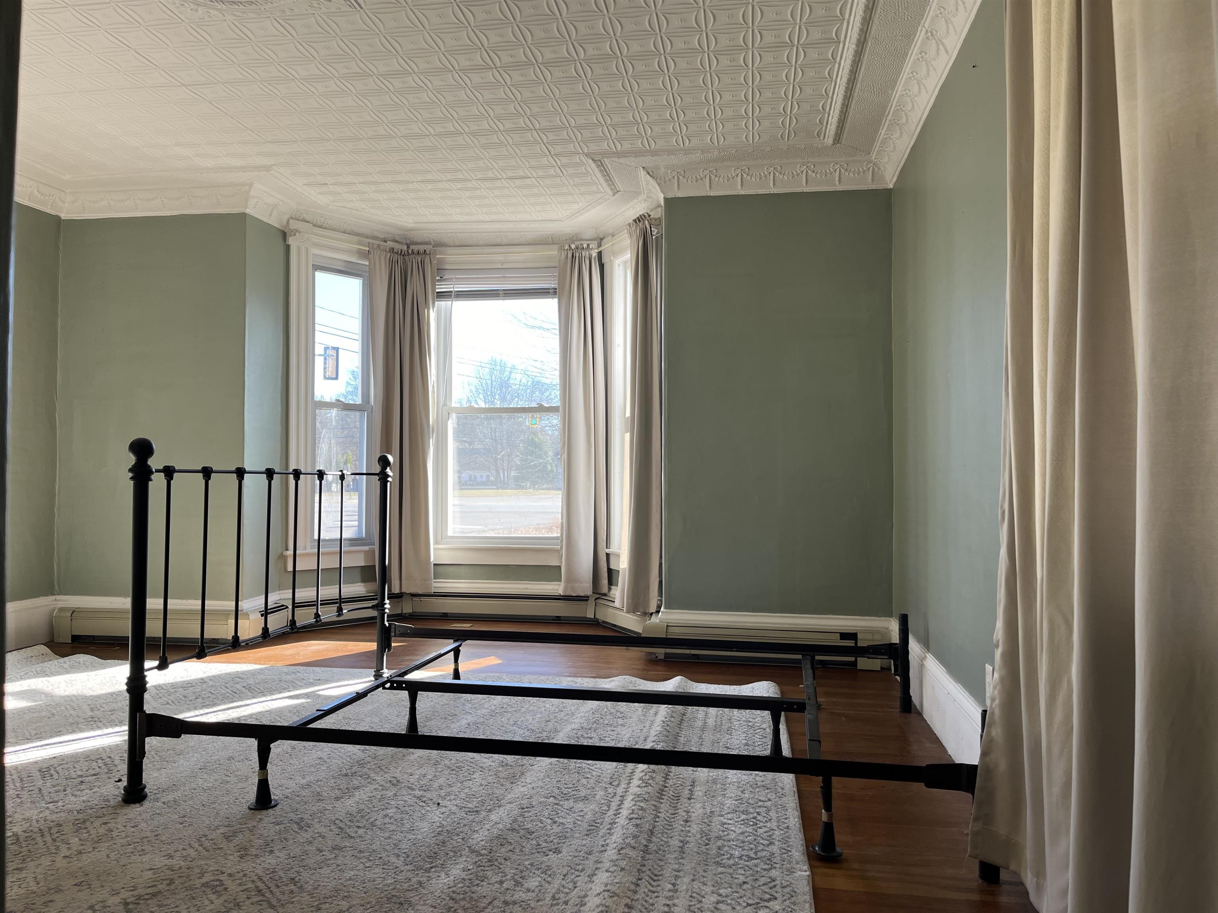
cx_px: 609
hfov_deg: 67.3
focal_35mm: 26
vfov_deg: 53.1
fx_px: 915
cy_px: 456
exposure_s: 1/153
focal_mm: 5.1
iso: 40
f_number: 1.6
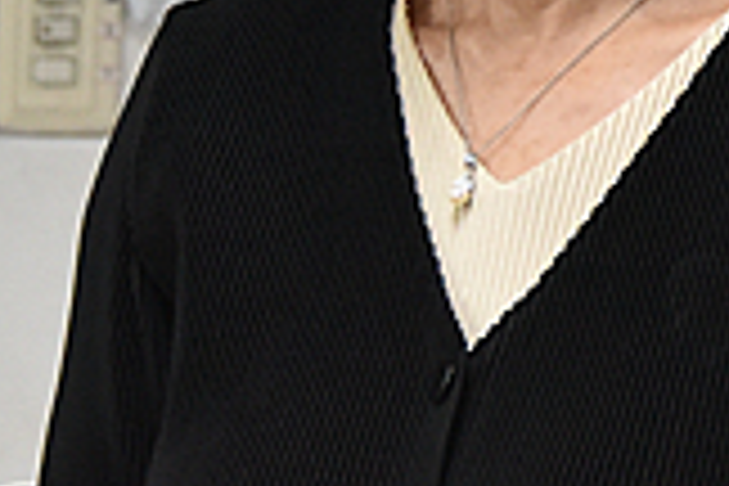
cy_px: -326
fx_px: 9193
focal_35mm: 454
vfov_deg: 3.0
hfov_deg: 4.5
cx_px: 1076
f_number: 5.3
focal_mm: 92
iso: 2500
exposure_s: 1/125
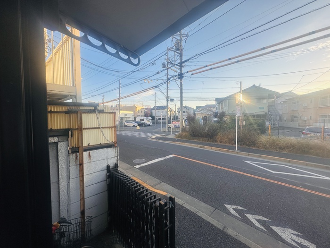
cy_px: 124
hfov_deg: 102.1
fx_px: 133
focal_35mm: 14
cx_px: 165
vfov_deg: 85.7
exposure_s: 1/619
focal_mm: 2.22
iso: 40
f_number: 2.2
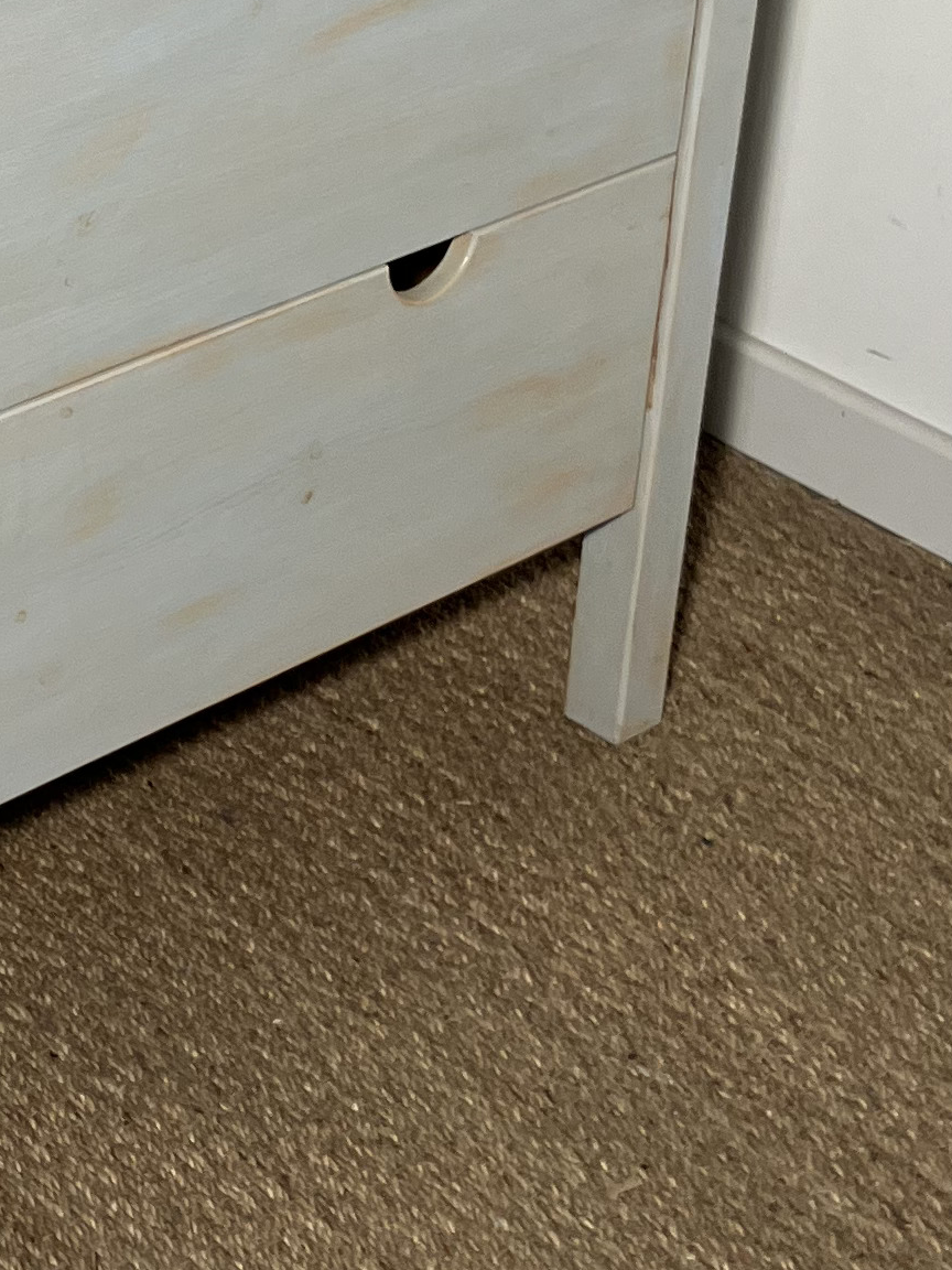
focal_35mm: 98
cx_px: -153
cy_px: 63
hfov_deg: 14.7
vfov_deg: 19.6
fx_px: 3594
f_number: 1.8
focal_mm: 3.99
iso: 40
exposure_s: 1/100
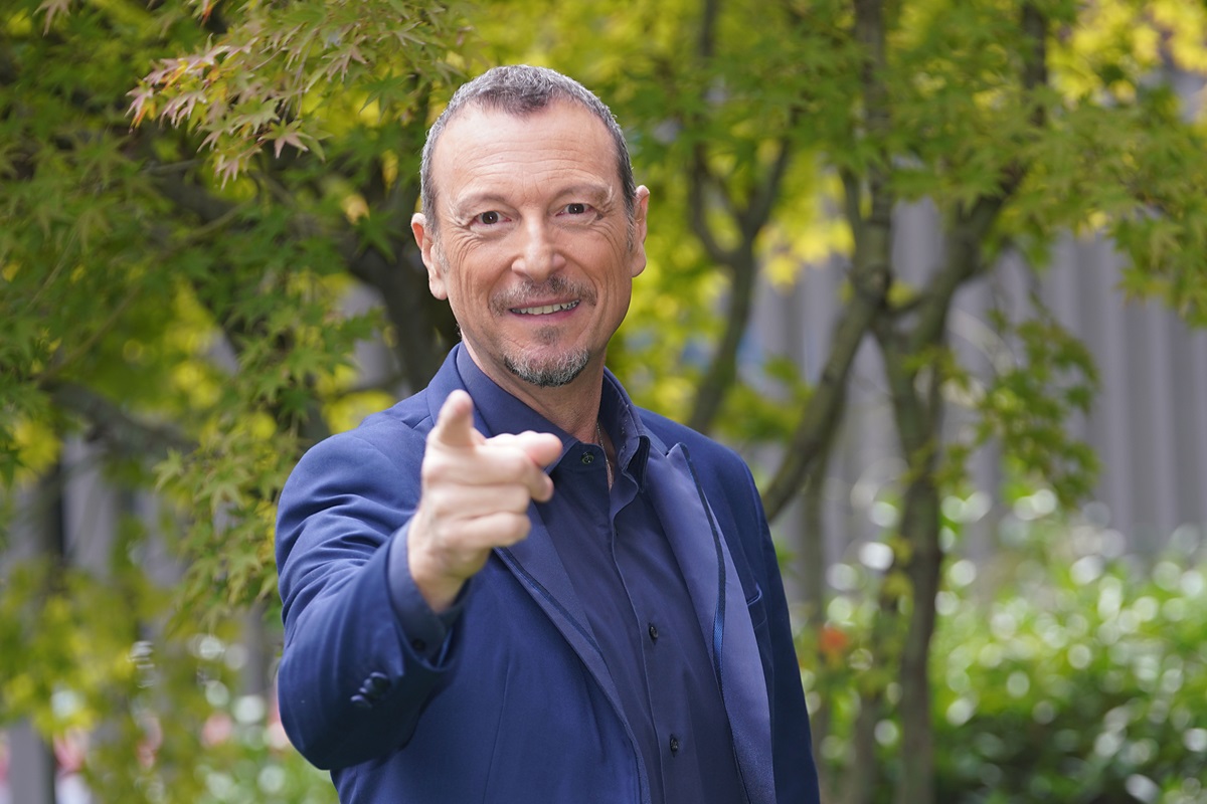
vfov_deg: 8.4
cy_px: 402
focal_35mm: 164
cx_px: 604
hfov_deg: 12.5
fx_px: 5498
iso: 200
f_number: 4
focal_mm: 164
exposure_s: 1/125
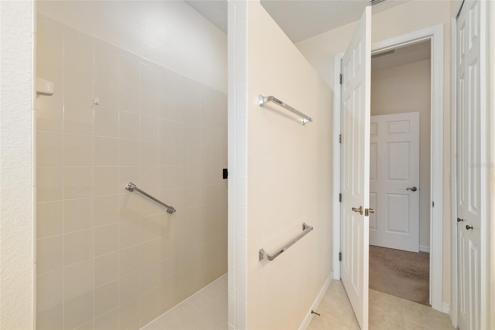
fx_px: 206
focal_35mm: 15
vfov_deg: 77.3
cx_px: 248
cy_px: 165
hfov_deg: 100.4
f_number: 8
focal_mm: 15
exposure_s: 1/25
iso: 500
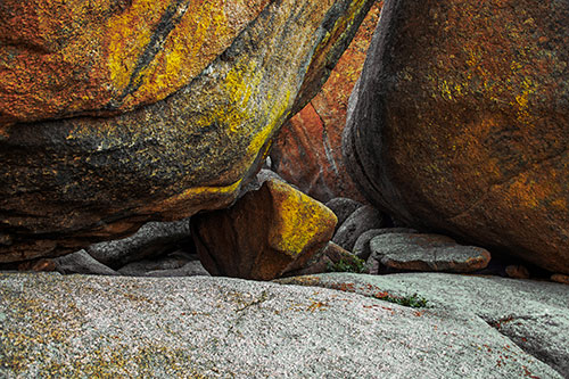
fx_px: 616
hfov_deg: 49.6
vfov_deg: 34.2
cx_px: 284
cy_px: 190
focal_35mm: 39
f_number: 3.8
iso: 90
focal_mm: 26
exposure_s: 1/40
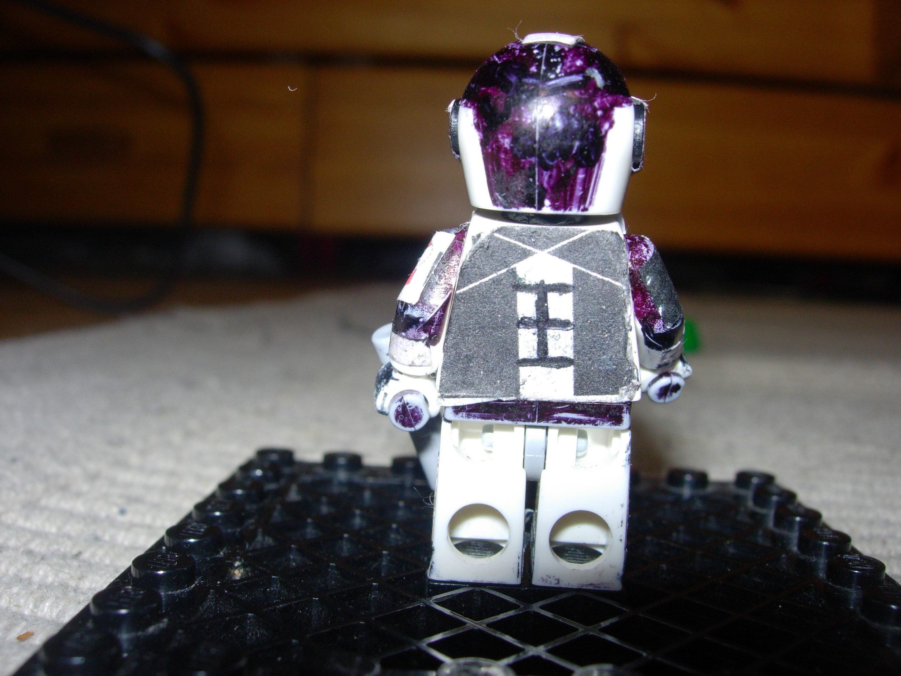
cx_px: 450
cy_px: 338
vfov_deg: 37.7
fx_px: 989
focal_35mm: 38
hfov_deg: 49.0
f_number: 4.8
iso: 79
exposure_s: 1/64
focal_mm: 7.8
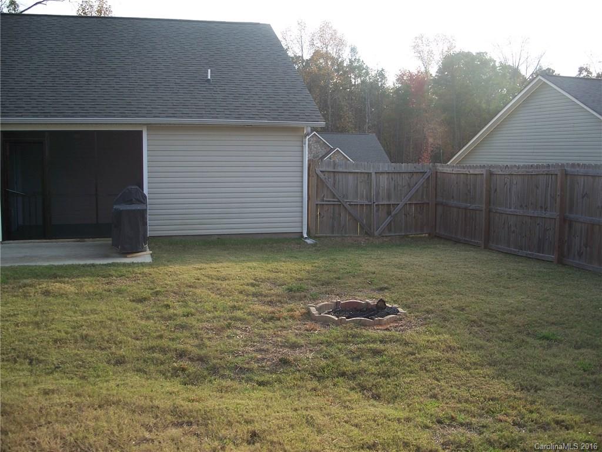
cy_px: 226
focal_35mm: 37
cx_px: 301
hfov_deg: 50.1
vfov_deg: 38.7
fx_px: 643
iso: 64
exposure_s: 1/250
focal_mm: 7.8
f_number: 2.8
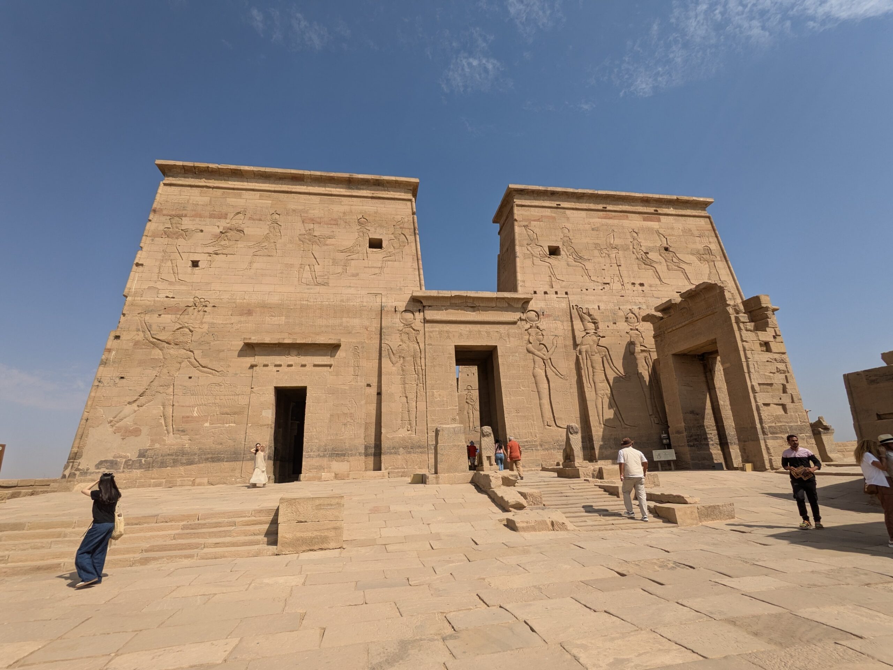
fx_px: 413
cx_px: 446
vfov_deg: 78.1
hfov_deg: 94.5
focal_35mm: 16
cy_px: 335
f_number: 2.2
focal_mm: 2.22
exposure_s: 1/1524
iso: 32
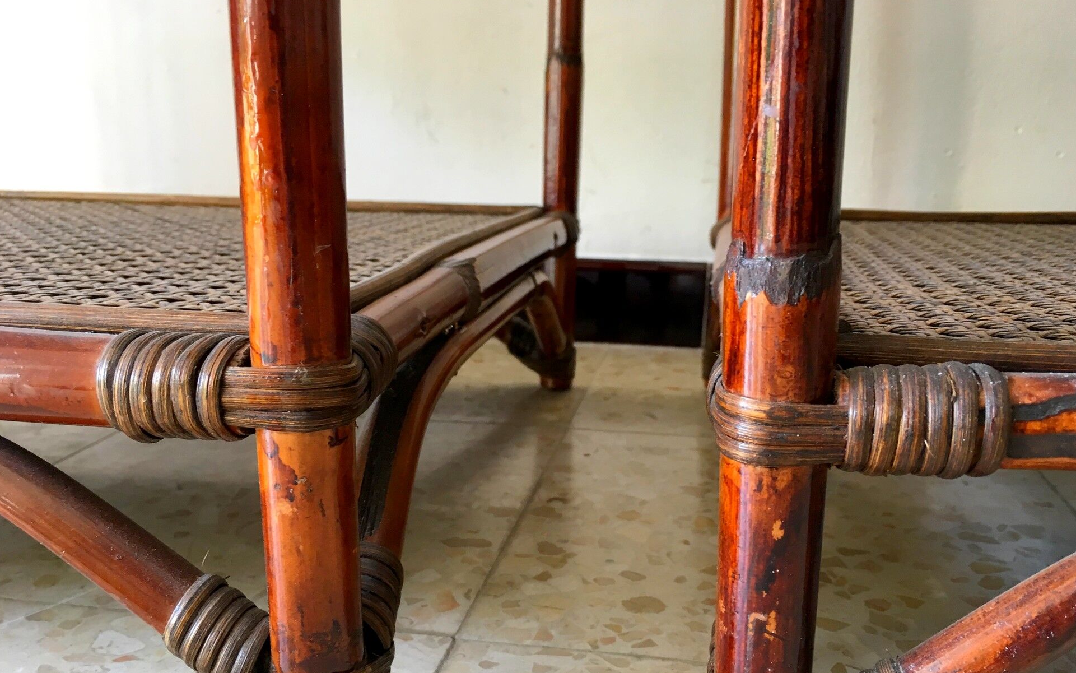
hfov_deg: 59.6
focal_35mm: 32
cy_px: 416
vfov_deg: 39.2
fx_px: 938
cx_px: 555
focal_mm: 4.15
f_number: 2.2
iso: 80
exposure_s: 1/33
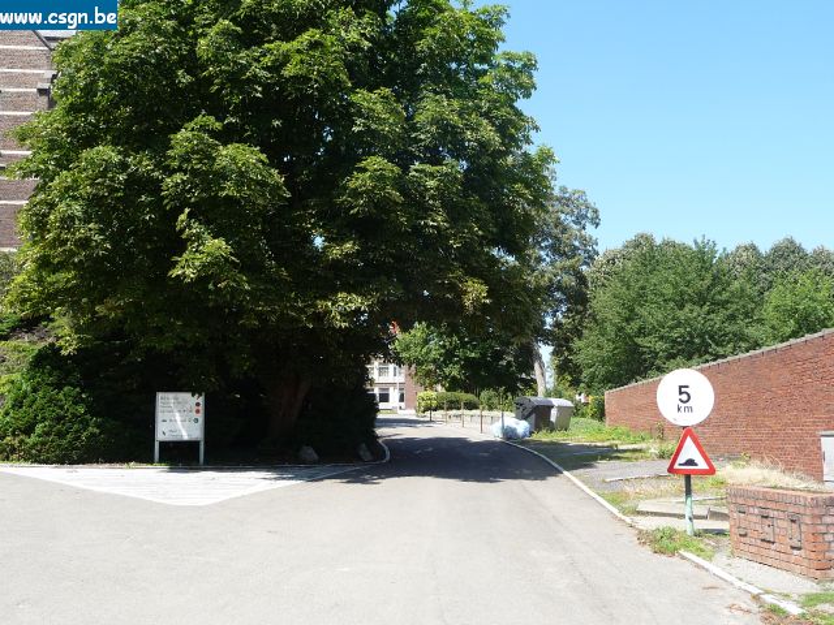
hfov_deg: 52.6
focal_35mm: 35
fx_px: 843
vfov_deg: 40.7
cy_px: 312
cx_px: 417
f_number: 3.3
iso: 100
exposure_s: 1/400
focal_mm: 4.7
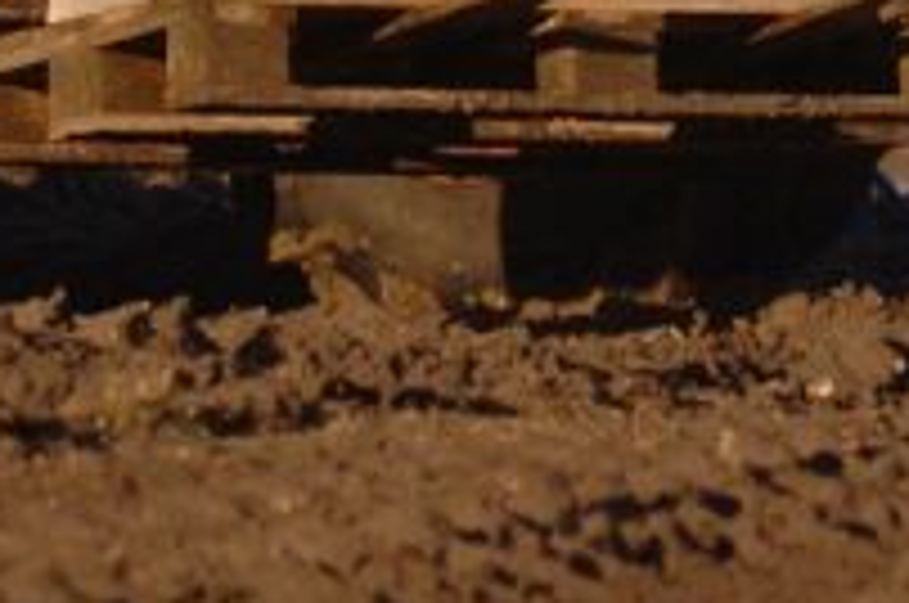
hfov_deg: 2.5
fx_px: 20949
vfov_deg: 1.6
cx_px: 302
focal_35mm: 831
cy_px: -421
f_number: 4.5
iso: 200
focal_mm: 140
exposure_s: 1/1000
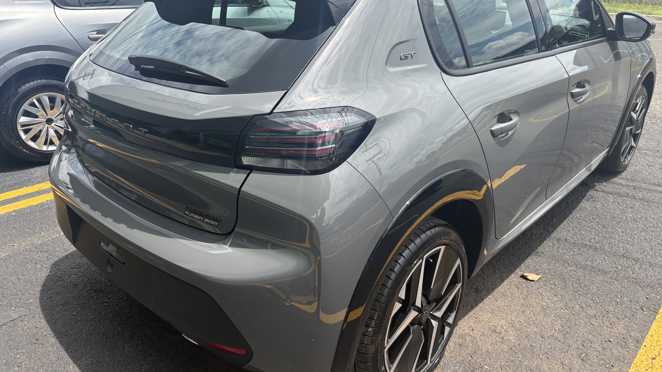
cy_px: 143
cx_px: 329
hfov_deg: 66.1
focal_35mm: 29
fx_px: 509
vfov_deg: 39.9
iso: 64
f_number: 1.6
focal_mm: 5.96
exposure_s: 1/2747
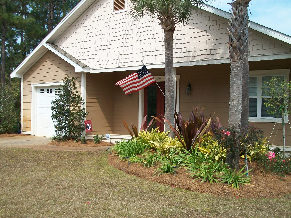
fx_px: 353
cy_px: 109
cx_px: 146
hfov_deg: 44.8
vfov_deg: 34.3
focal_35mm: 42
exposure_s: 1/640
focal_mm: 7.1
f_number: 3.2
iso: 80
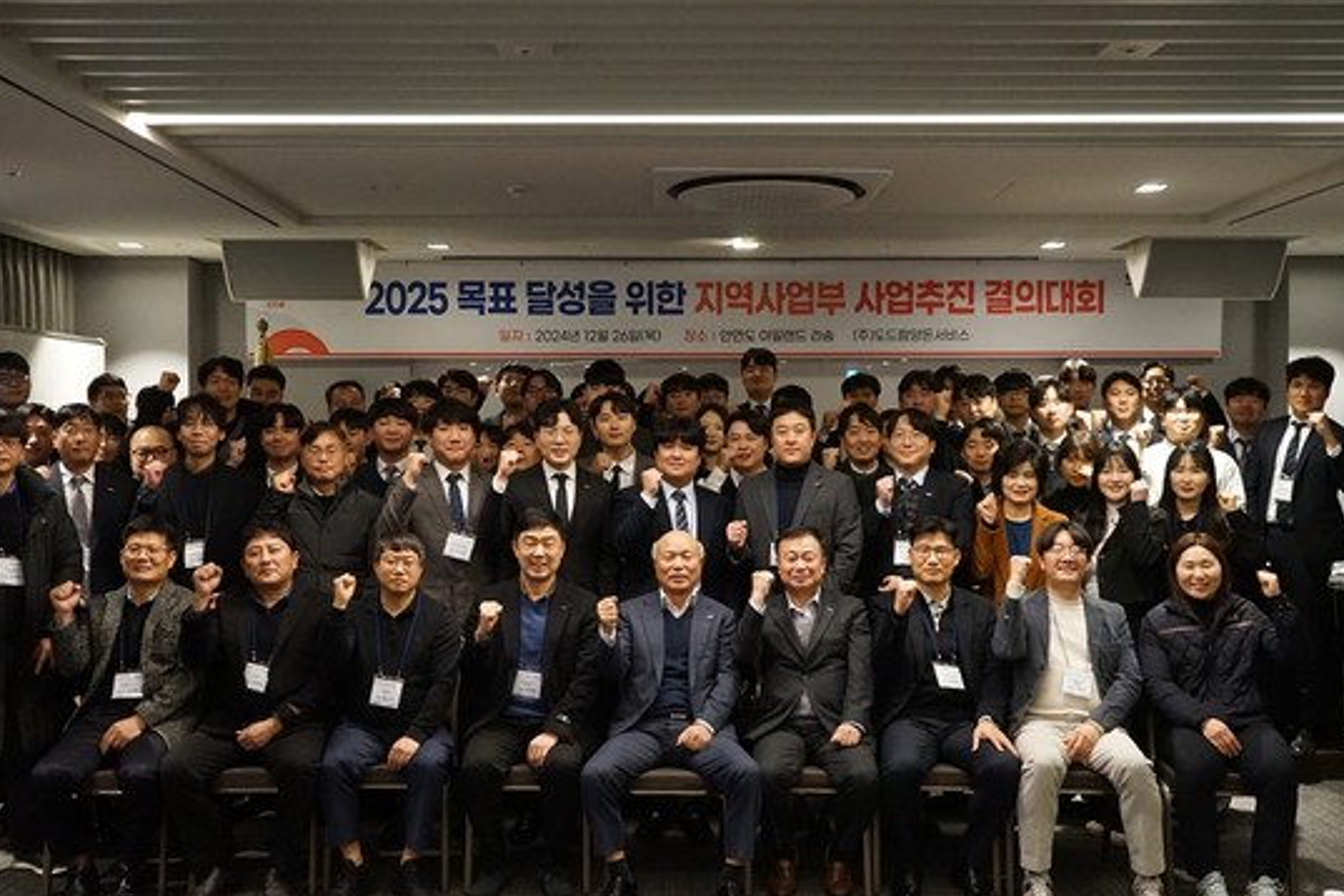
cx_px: 666
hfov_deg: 50.7
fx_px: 1419
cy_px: 440
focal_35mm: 38
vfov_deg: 35.1
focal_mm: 34
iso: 6400
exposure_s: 1/160
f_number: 4
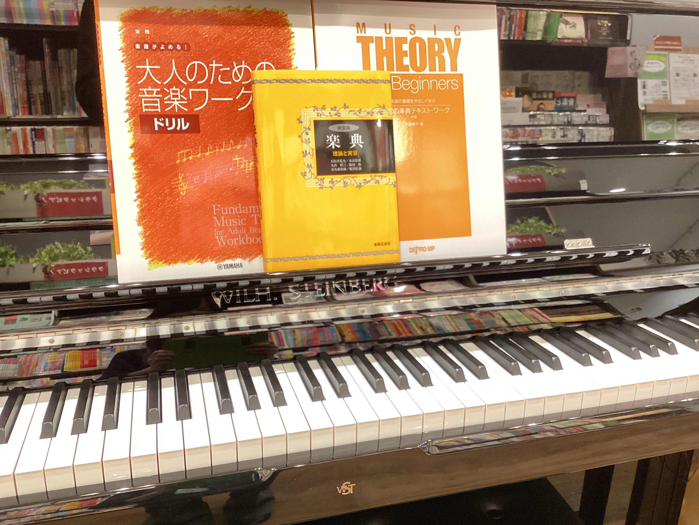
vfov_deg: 45.4
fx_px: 626
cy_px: 262
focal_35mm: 31
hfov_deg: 58.4
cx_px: 350
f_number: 2.4
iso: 125
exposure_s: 1/50
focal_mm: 3.3
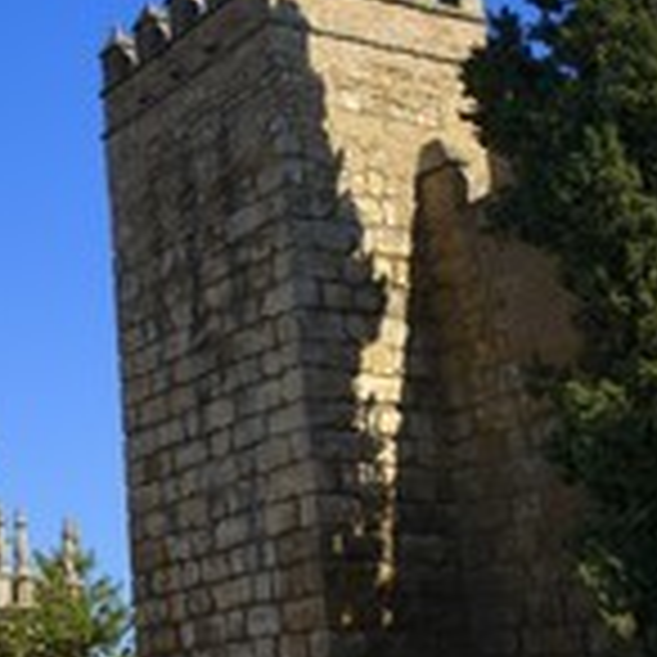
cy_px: 450
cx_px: -234
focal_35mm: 71
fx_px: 1525
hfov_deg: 21.6
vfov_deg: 24.2
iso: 200
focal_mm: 29
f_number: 13
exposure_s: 1/250
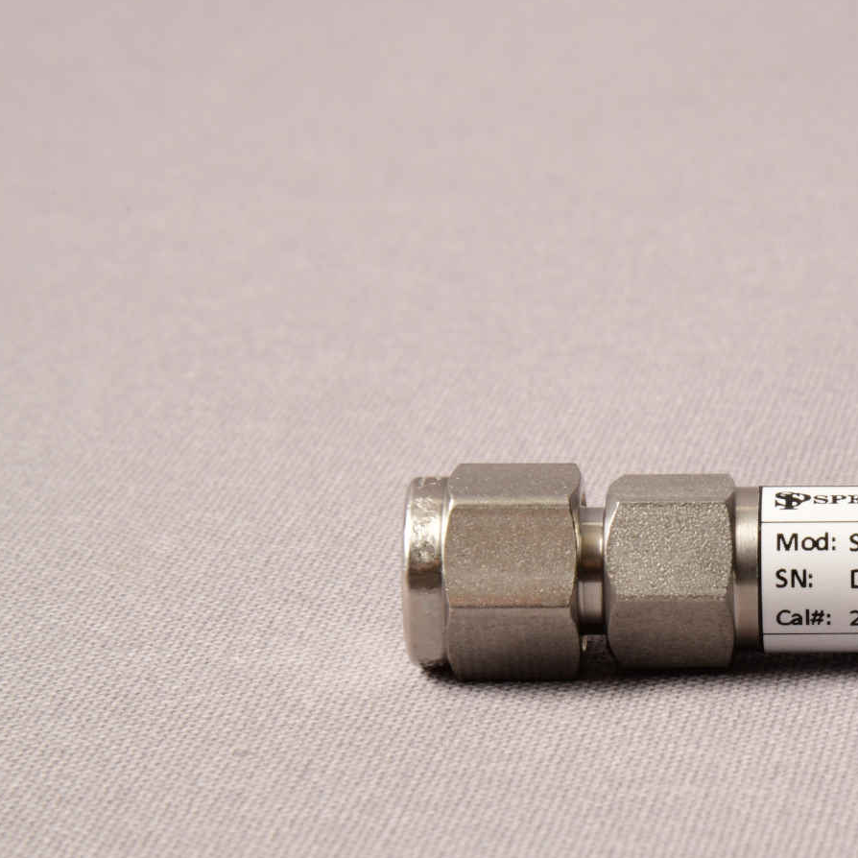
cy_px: 581
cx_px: 933
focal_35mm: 228
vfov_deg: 7.7
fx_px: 6394
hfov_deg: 7.6
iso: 800
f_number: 22
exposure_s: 1/250
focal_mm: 120
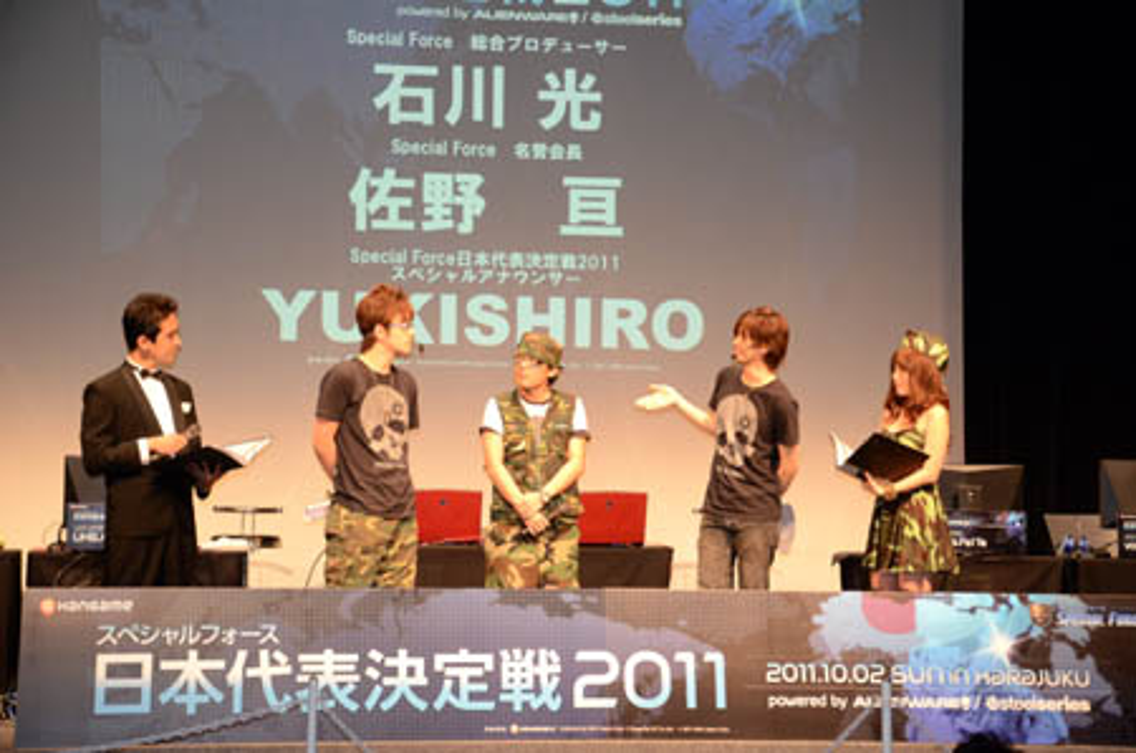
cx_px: 568
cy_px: 376
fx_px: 2456
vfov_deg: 17.4
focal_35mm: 78
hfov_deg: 26.0
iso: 2000
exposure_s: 1/80
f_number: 5
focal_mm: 52
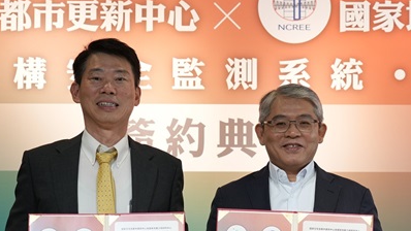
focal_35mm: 153
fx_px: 1668
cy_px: 164
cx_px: 216
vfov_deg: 7.9
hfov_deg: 14.0
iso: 800
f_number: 4
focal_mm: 65
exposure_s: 1/125
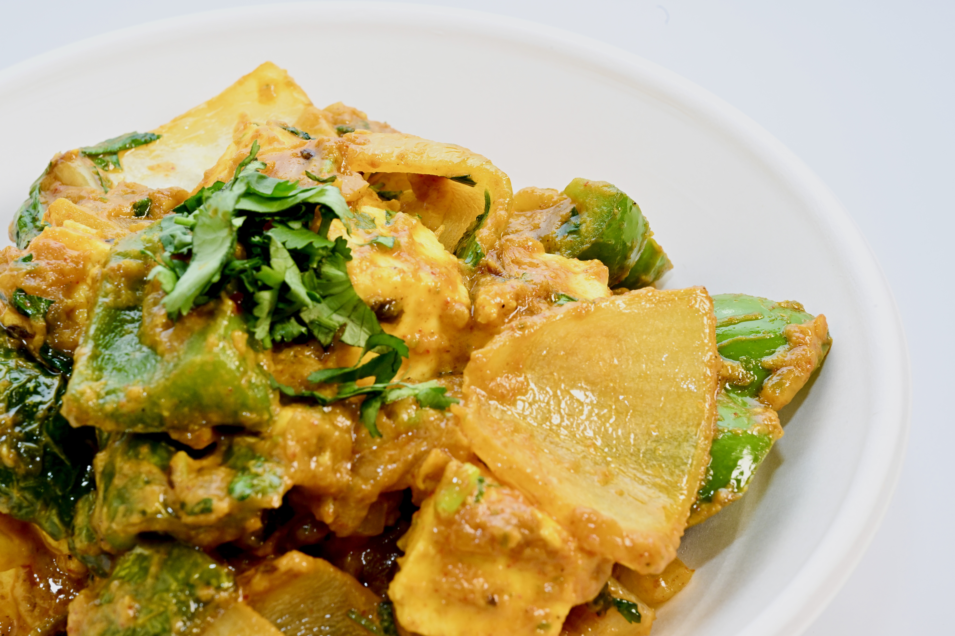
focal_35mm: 120
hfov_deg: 17.1
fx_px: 3183
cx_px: 478
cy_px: 318
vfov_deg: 11.4
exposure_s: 1/125
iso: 1800
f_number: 20
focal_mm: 120
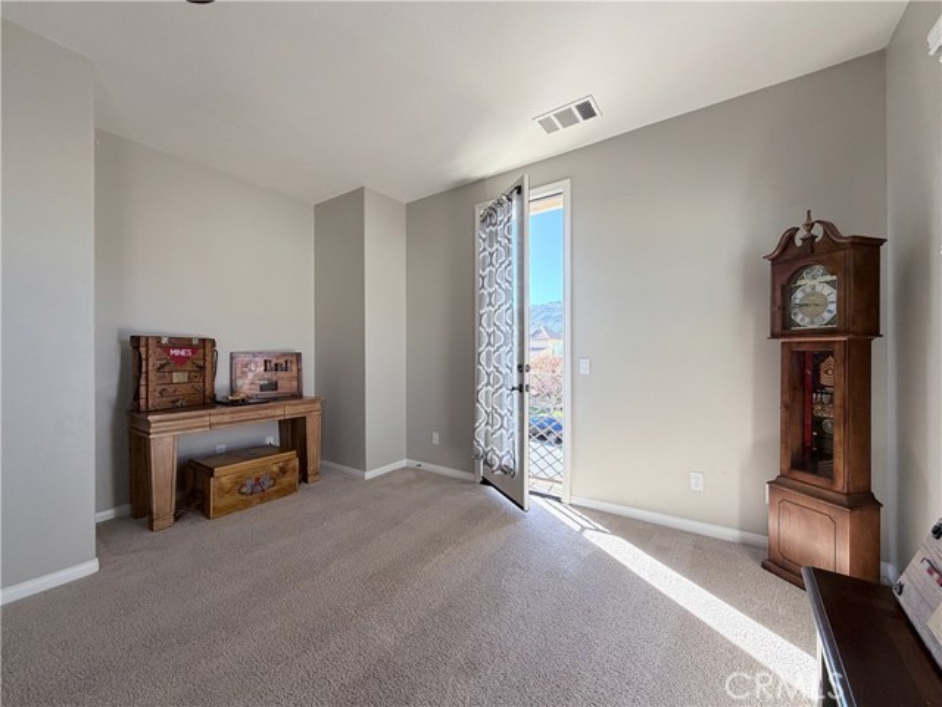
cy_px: 354
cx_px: 471
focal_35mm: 14
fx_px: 381
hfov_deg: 102.1
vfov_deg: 85.7
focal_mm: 2.22
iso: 64
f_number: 2.2
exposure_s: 1/121
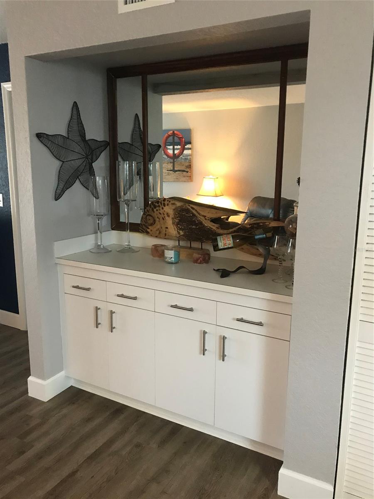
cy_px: 250
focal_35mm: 28
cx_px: 187
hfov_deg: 49.7
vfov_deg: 63.4
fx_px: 403
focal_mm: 3.99
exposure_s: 1/15
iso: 80
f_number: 1.8
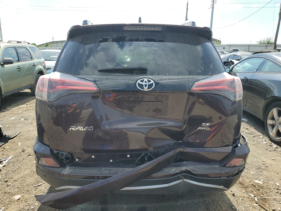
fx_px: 211
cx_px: 140
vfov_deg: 53.1
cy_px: 106
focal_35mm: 26
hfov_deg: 67.3
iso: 50
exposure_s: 1/2000
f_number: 1.5
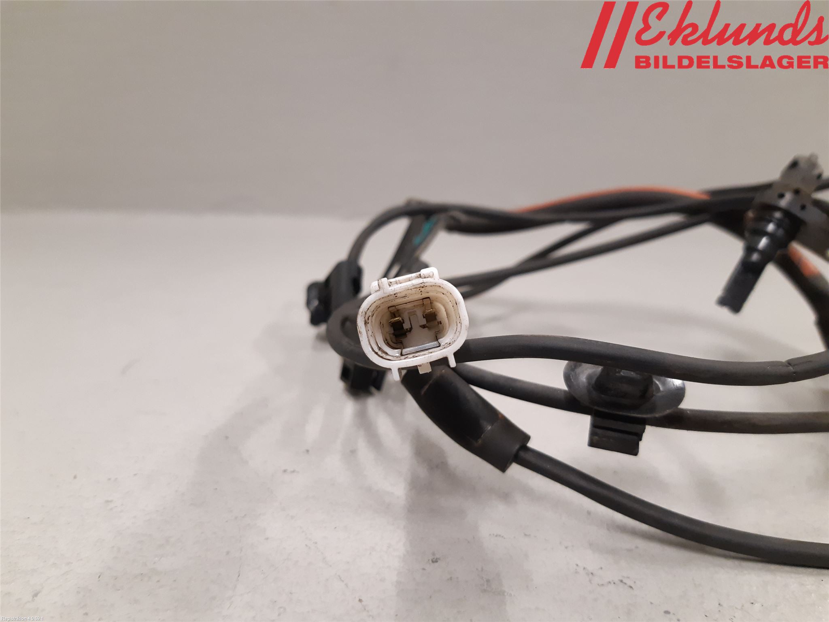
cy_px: 311
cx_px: 414
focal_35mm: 26
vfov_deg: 53.1
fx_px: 623
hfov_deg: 67.3
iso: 250
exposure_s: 1/50
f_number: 1.7
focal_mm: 3.93
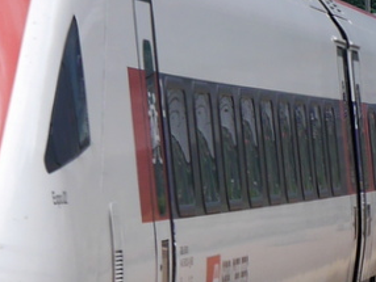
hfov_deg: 5.6
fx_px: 3838
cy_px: 186
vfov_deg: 4.2
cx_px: 116
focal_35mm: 353
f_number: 7.1
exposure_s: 1/250
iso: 160
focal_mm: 42
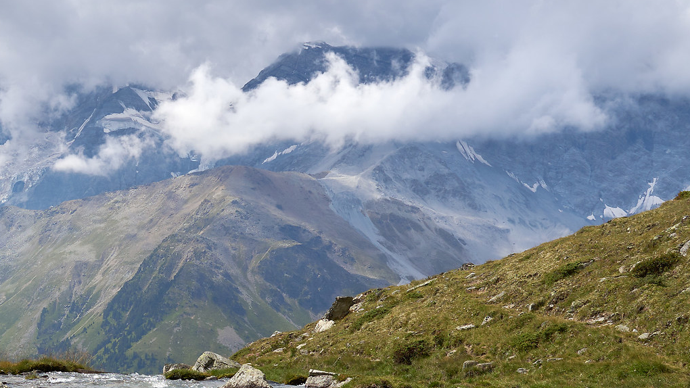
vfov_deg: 17.5
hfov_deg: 29.2
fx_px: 1263
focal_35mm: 69
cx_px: 60
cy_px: 231
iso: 100
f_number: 11
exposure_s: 1/160
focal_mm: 28
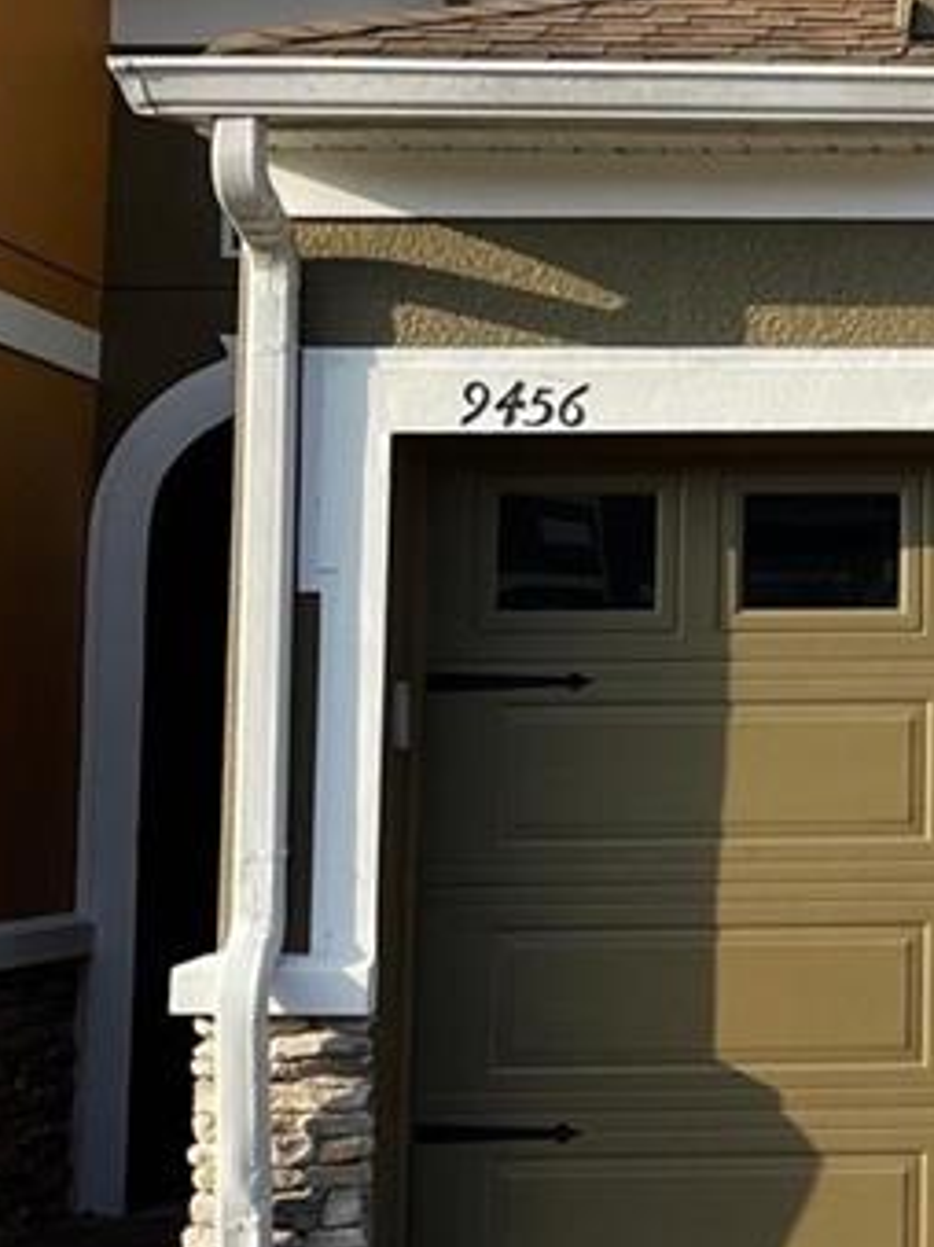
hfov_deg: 15.2
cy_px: 349
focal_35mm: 92
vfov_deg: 21.2
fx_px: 3312
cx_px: 1258
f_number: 1.6
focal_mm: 5.1
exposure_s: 1/2165
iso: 32
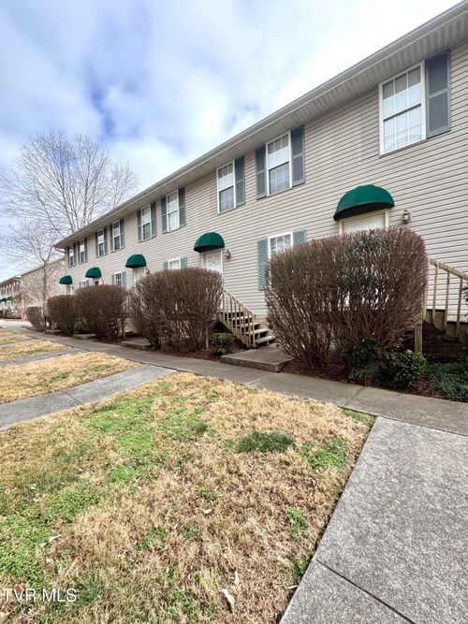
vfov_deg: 102.1
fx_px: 252
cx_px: 234
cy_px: 312
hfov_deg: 85.7
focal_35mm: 14
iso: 40
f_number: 2.2
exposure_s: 1/257
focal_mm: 2.22
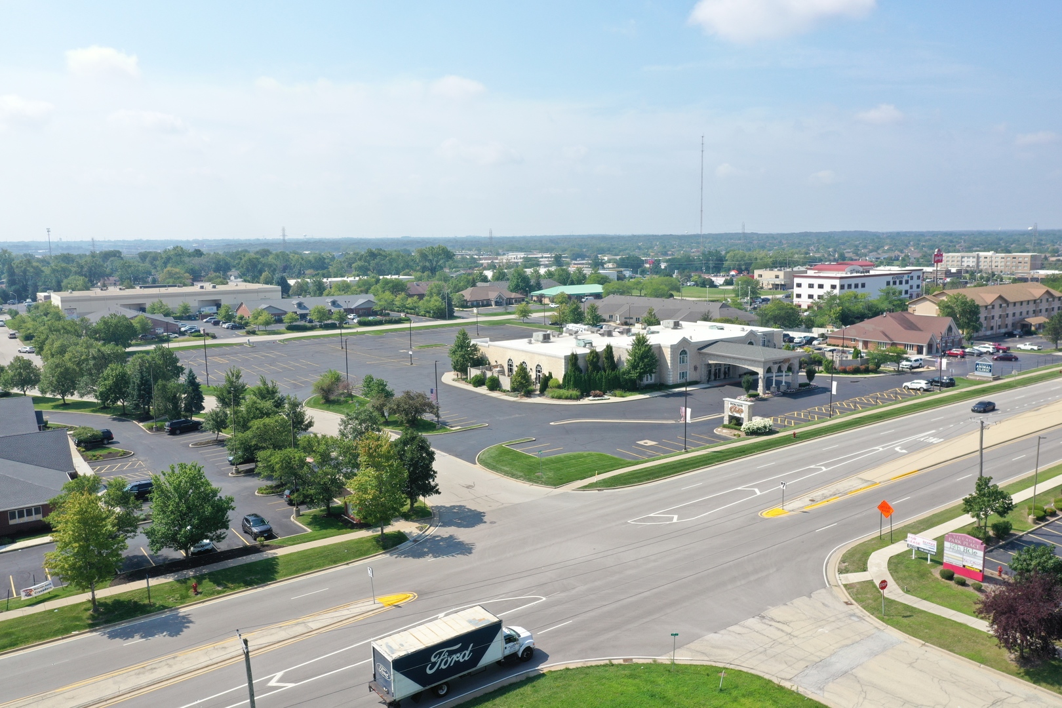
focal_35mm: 28
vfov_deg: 46.4
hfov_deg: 65.5
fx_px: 826
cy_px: 354
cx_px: 531
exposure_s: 1/400
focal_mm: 10.26
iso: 100
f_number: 5.6
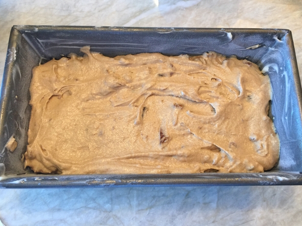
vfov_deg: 46.8
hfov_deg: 60.0
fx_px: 262
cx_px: 153
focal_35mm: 30
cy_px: 112
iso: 32
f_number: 2.2
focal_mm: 4.15
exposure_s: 1/15
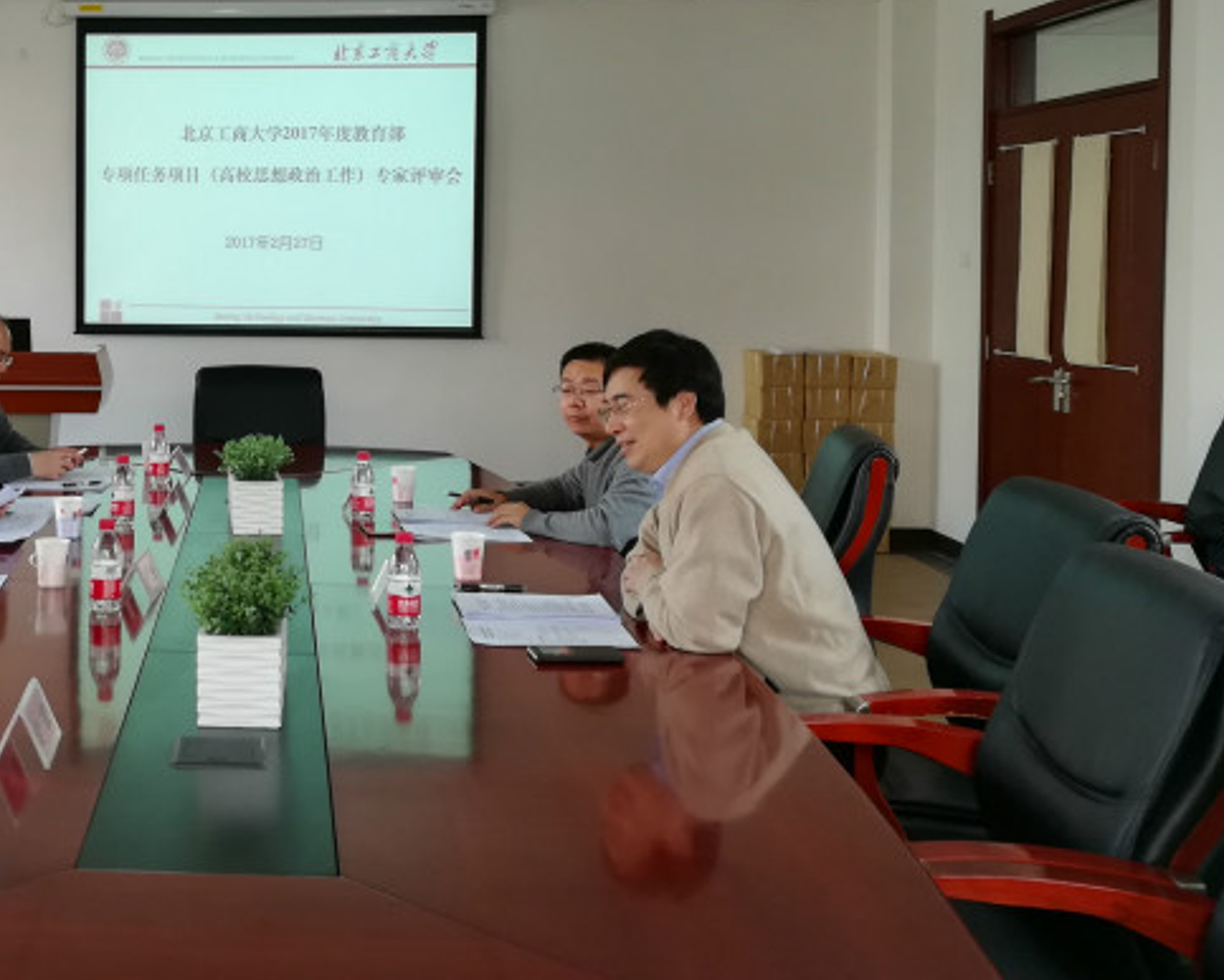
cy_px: 301
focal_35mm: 42
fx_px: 1522
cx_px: 223
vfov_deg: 35.2
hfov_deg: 41.7
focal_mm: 3.83
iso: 100
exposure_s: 1/33.3
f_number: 2.2
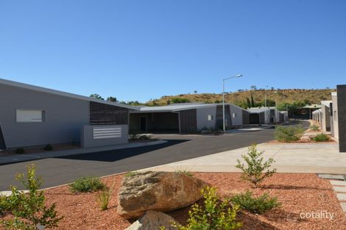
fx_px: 288
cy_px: 115
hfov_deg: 61.9
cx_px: 173
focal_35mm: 30
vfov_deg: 43.6
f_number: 9
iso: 100
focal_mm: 20
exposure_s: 1/250
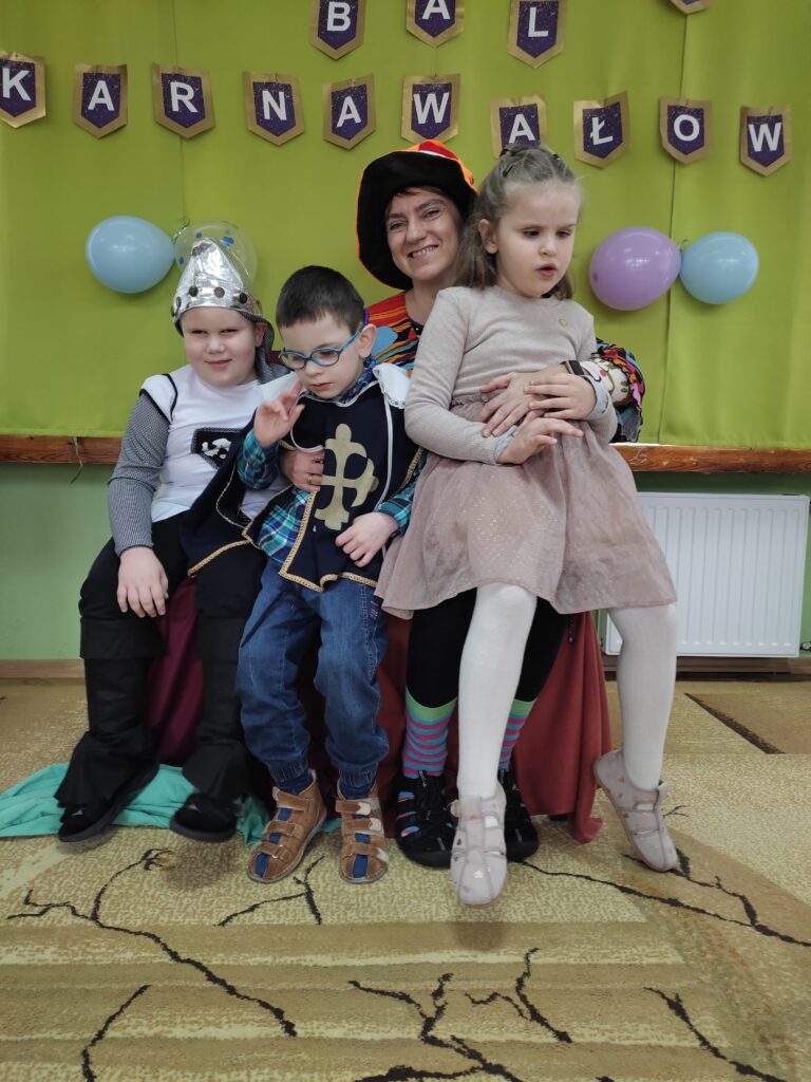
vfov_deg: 67.3
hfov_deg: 53.1
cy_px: 541
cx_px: 406
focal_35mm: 26
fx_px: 812
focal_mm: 4.74
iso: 314
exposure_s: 1/33
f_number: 1.79
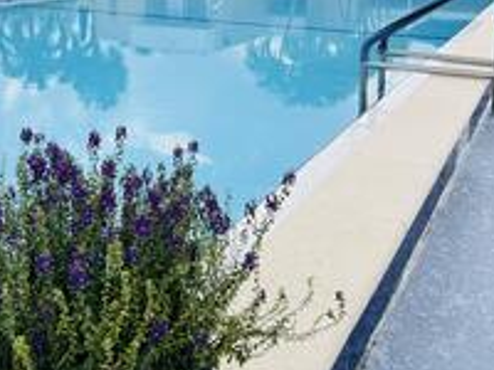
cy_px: 12
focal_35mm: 48
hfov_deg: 39.3
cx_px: 175
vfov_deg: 28.6
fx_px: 685
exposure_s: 1/2506
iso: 80
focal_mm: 6.76
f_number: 1.78
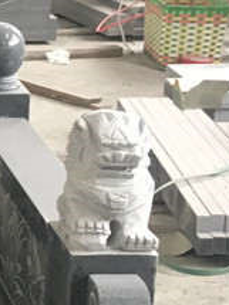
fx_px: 1271
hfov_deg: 9.2
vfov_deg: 13.7
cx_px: -321
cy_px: 109
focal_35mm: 144
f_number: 2.2
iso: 80
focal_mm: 4.15
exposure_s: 1/33
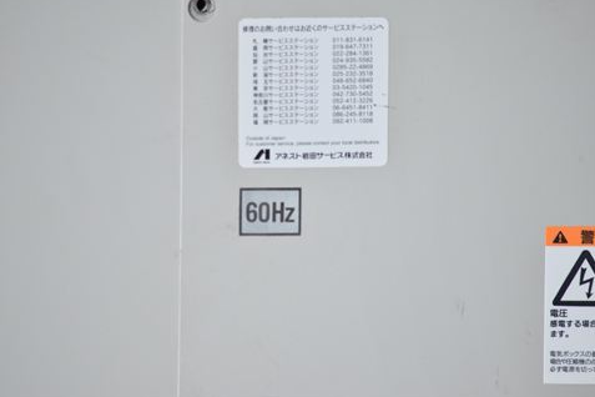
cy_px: 194
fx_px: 7801
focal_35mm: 472
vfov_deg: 2.9
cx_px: 292
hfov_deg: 4.4
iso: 1250
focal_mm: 300
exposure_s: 1/160
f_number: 6.3
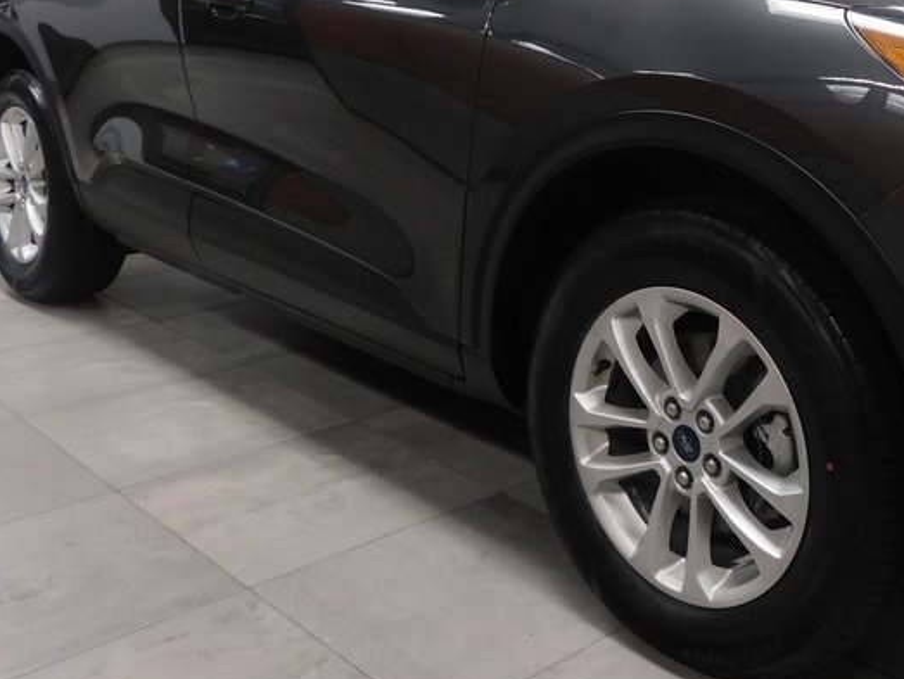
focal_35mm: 45
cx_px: 743
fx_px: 1176
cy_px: 123
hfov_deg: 40.1
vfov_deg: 31.3
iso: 400
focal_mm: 4
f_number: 3
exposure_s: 1/20
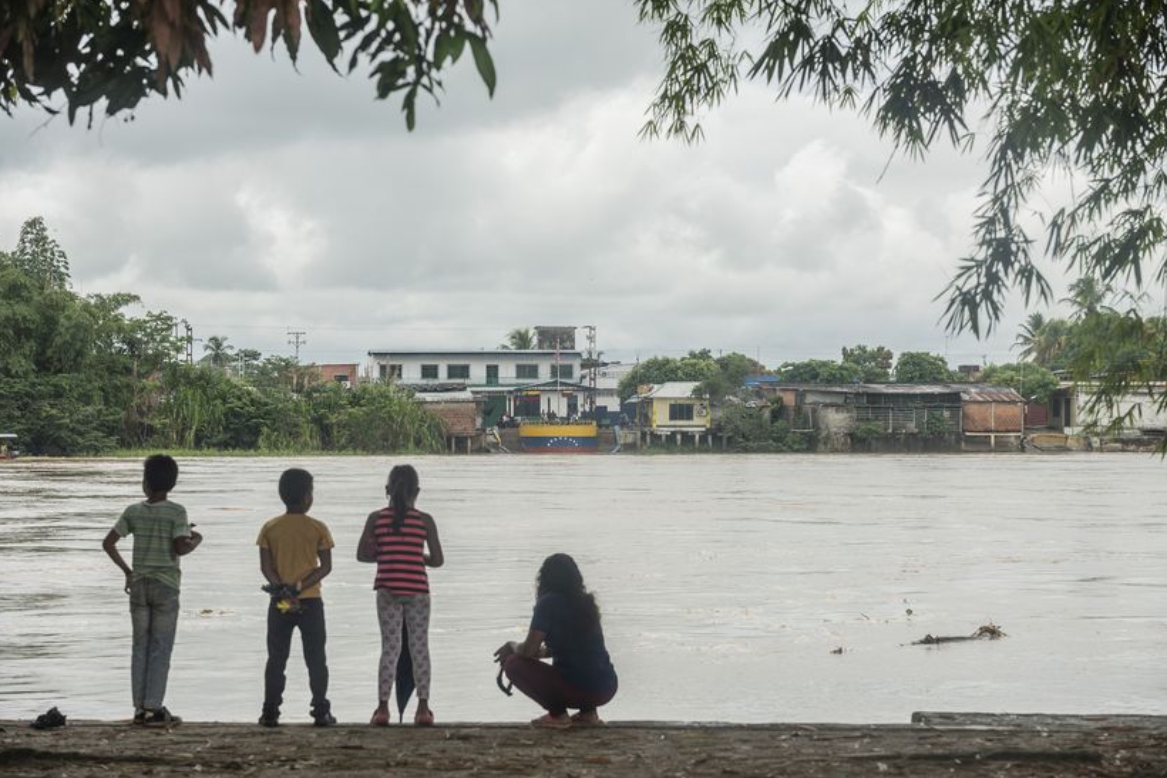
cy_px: 388
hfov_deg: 19.8
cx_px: 584
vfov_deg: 13.3
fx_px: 3339
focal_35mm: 103
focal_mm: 102
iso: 125
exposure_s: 1/200
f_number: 10
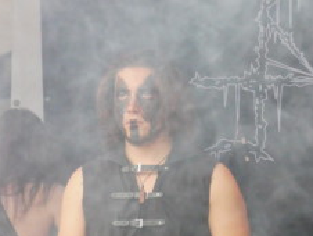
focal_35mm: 243
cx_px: 179
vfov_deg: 6.1
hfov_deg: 8.1
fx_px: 2200
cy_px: 103
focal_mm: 55
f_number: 5.6
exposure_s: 1/160
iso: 1600
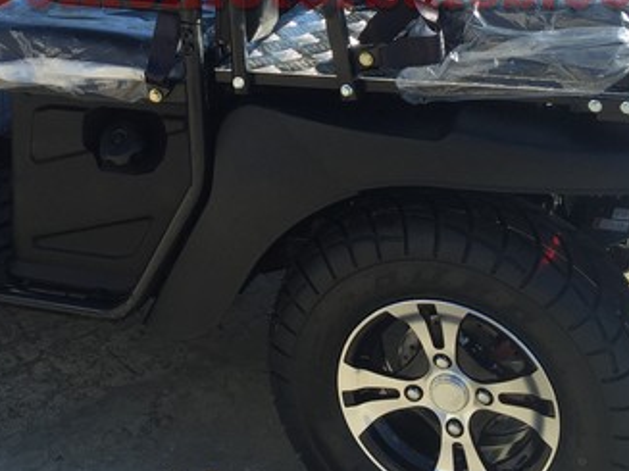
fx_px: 1290
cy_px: -21
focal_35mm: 71
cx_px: 189
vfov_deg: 20.0
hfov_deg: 27.2
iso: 32
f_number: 2.2
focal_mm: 4.15
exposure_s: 1/920
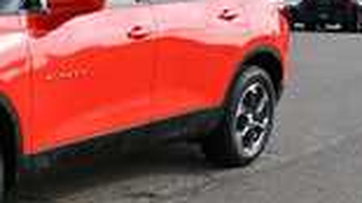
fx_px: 624
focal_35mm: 65
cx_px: -75
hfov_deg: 28.2
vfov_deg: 18.5
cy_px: 111
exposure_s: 1/250
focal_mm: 16
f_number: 8
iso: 125
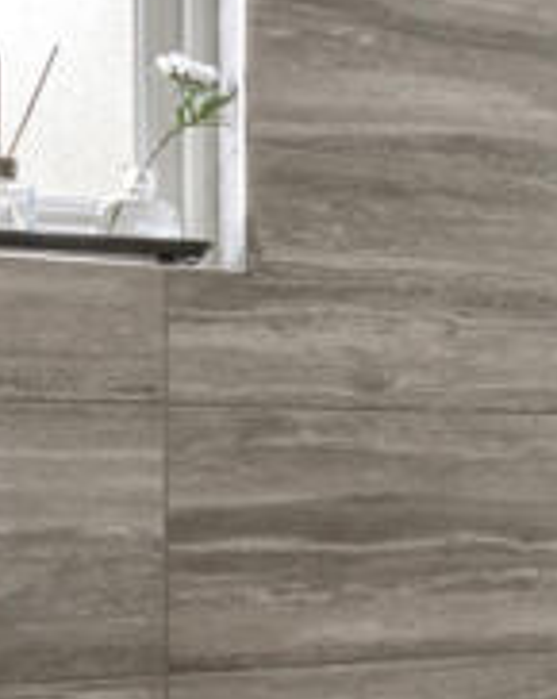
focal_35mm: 74
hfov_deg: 16.3
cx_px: 1091
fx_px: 1529
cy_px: 478
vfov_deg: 25.6
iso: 200
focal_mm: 14
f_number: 16
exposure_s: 1/2.5
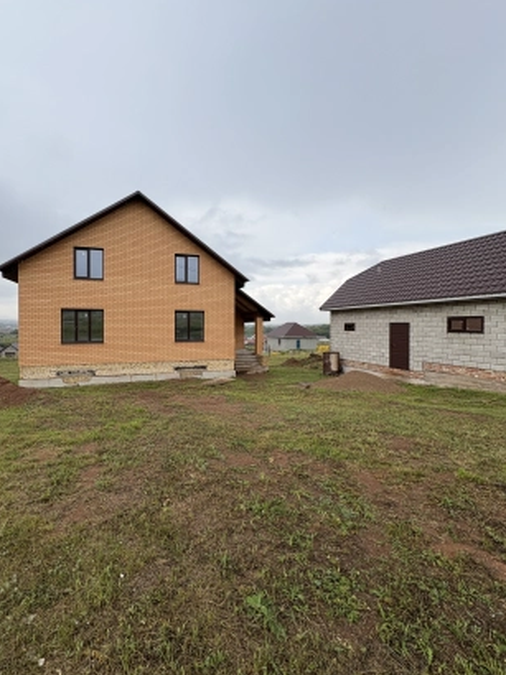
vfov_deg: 94.5
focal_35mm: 16
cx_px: 220
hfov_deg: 77.7
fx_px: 312
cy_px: 329
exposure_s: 1/910
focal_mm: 2.22
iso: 40
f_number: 2.2
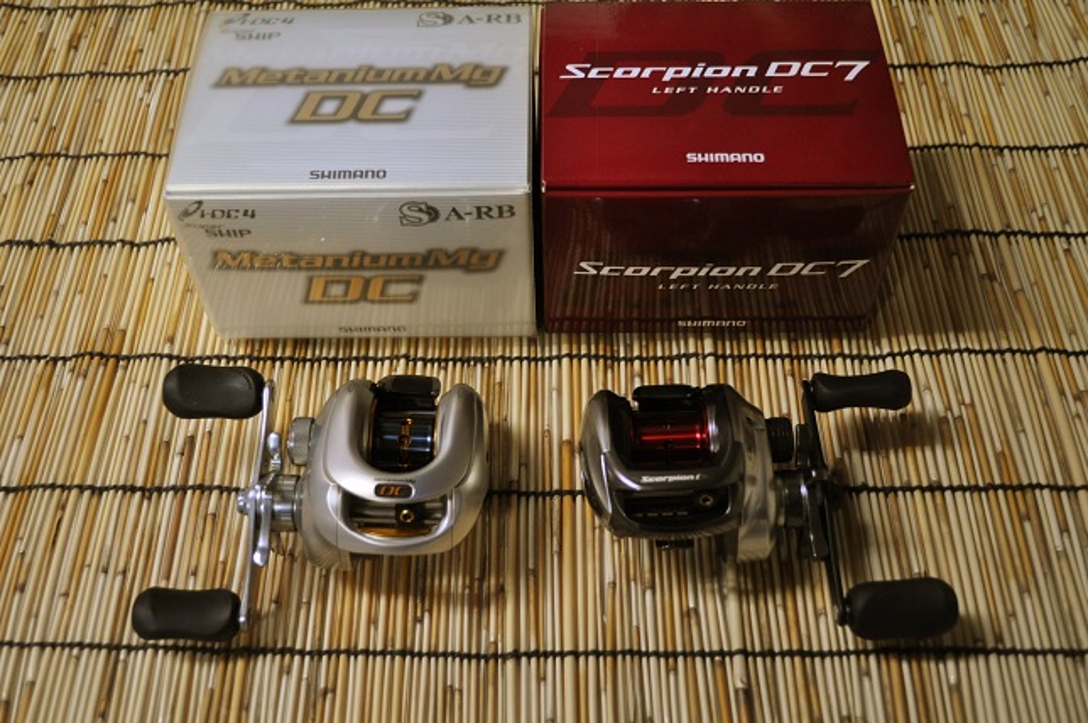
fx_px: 1177
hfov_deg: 49.6
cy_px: 362
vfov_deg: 34.1
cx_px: 544
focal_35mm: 39
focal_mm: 26
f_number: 4.2
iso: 800
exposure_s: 1/60
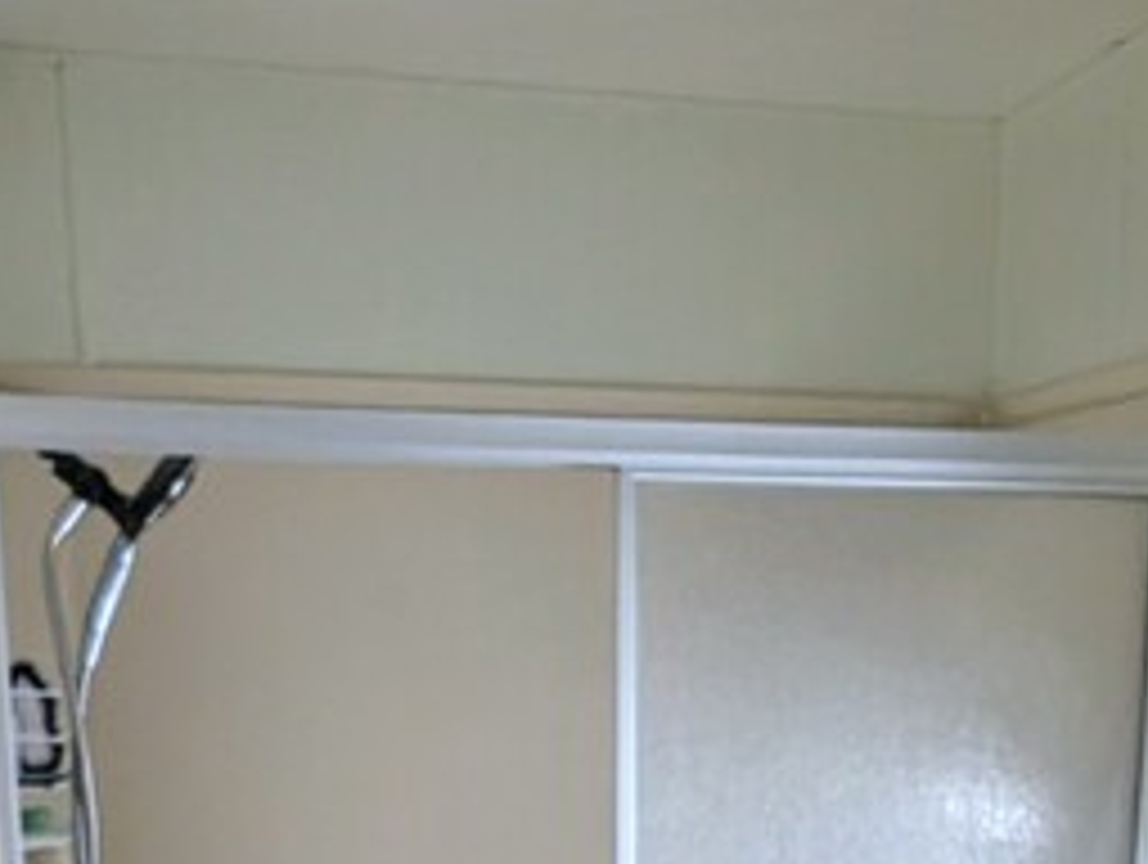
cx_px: 639
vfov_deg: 25.8
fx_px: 1694
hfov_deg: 37.4
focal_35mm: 51
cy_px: 1024
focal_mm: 1.95
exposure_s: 1/262
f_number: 2.2
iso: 192
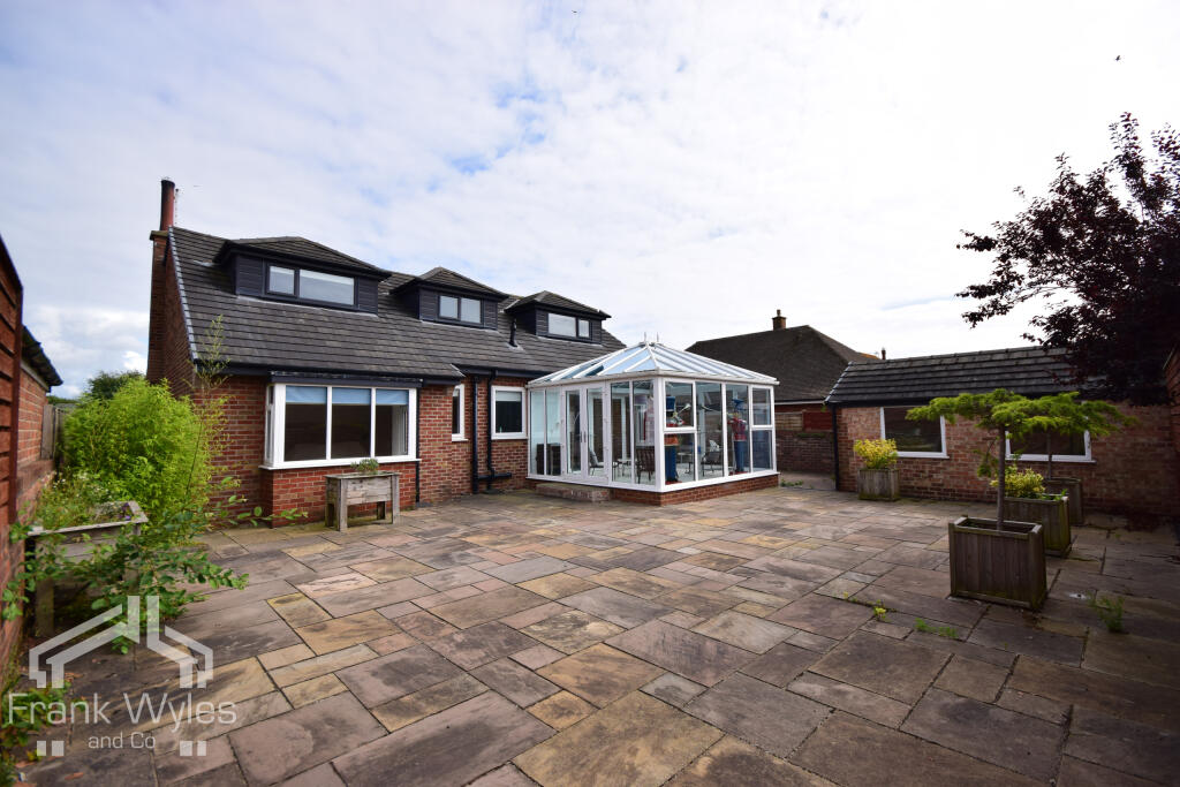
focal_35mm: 15
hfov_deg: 100.4
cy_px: 394
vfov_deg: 77.3
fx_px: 492
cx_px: 590
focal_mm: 10
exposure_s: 1/800
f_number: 10
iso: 320
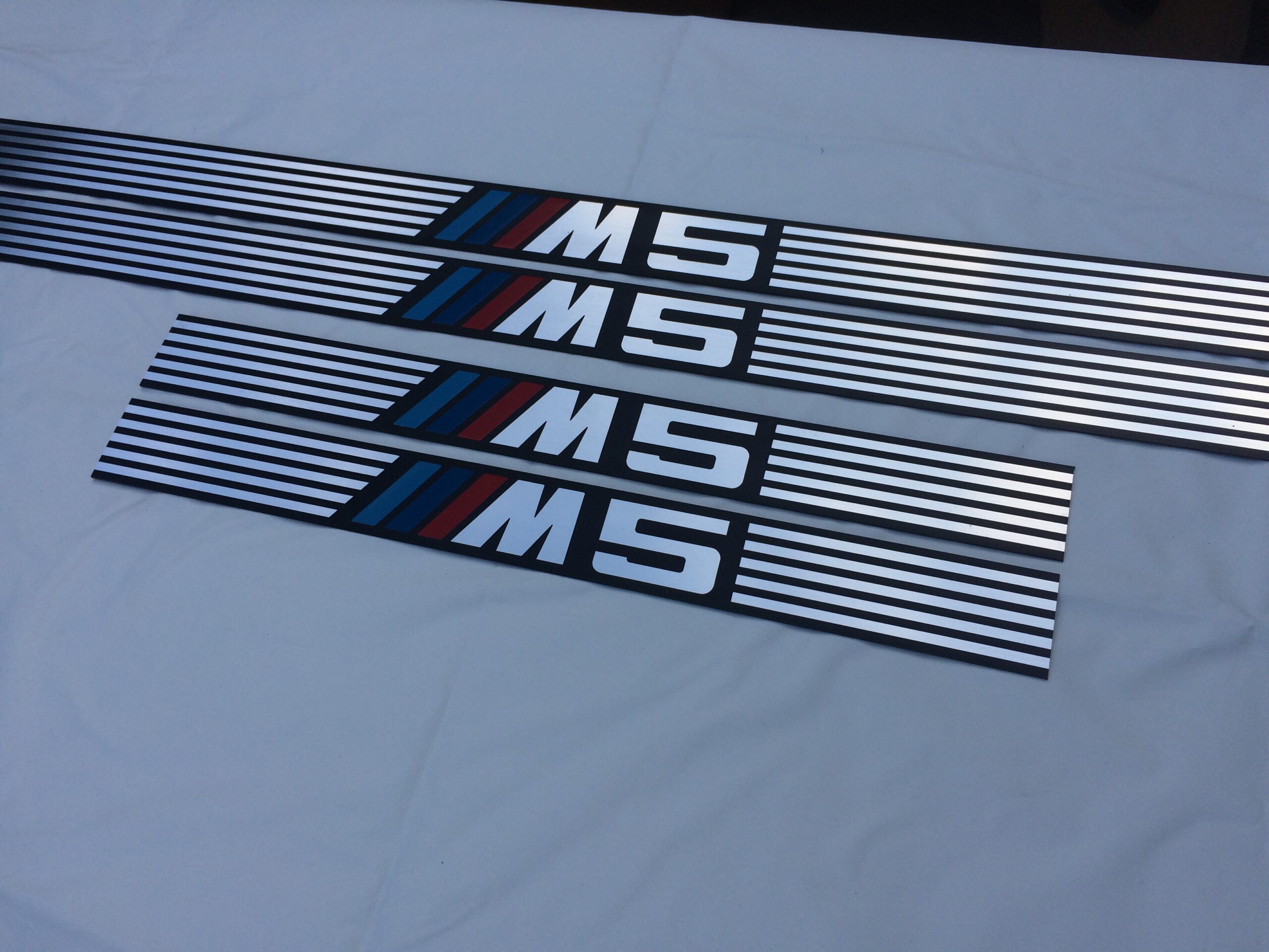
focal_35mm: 29
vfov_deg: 48.2
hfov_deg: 61.7
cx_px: 634
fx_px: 1063
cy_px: 476
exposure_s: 1/733
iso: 32
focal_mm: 4.15
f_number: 2.2
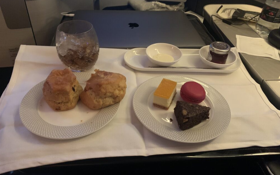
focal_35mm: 28
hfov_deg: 66.5
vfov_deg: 44.5
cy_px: 86
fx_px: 214
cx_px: 139
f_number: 1.8
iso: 800
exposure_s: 1/25
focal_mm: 4.25
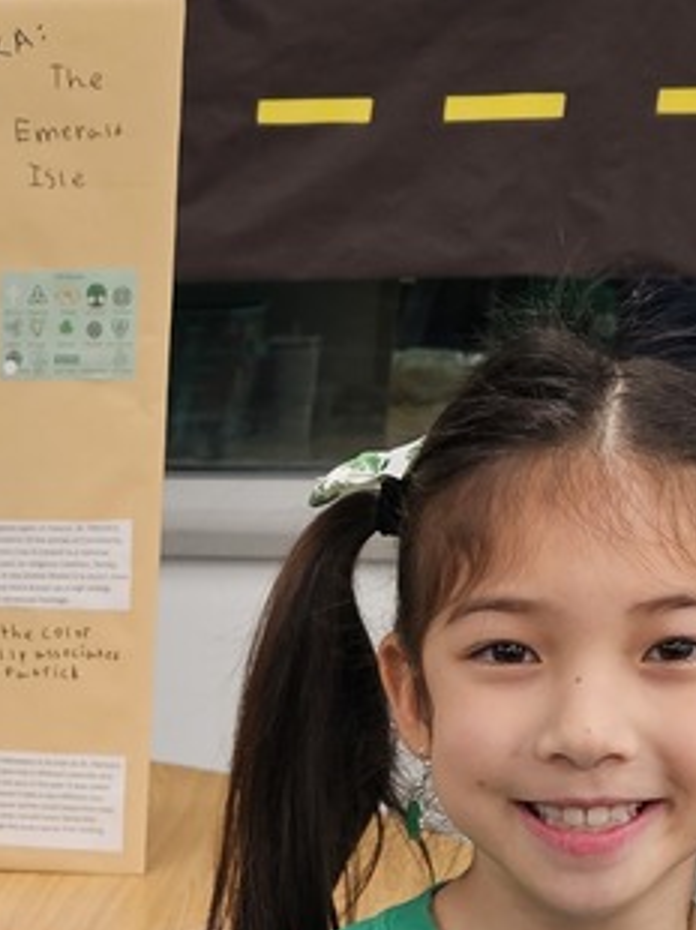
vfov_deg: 23.8
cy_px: 1053
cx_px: -153
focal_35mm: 76
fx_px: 2040
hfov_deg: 18.3
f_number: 1.7
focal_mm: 6.3
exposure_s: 1/50
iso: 64
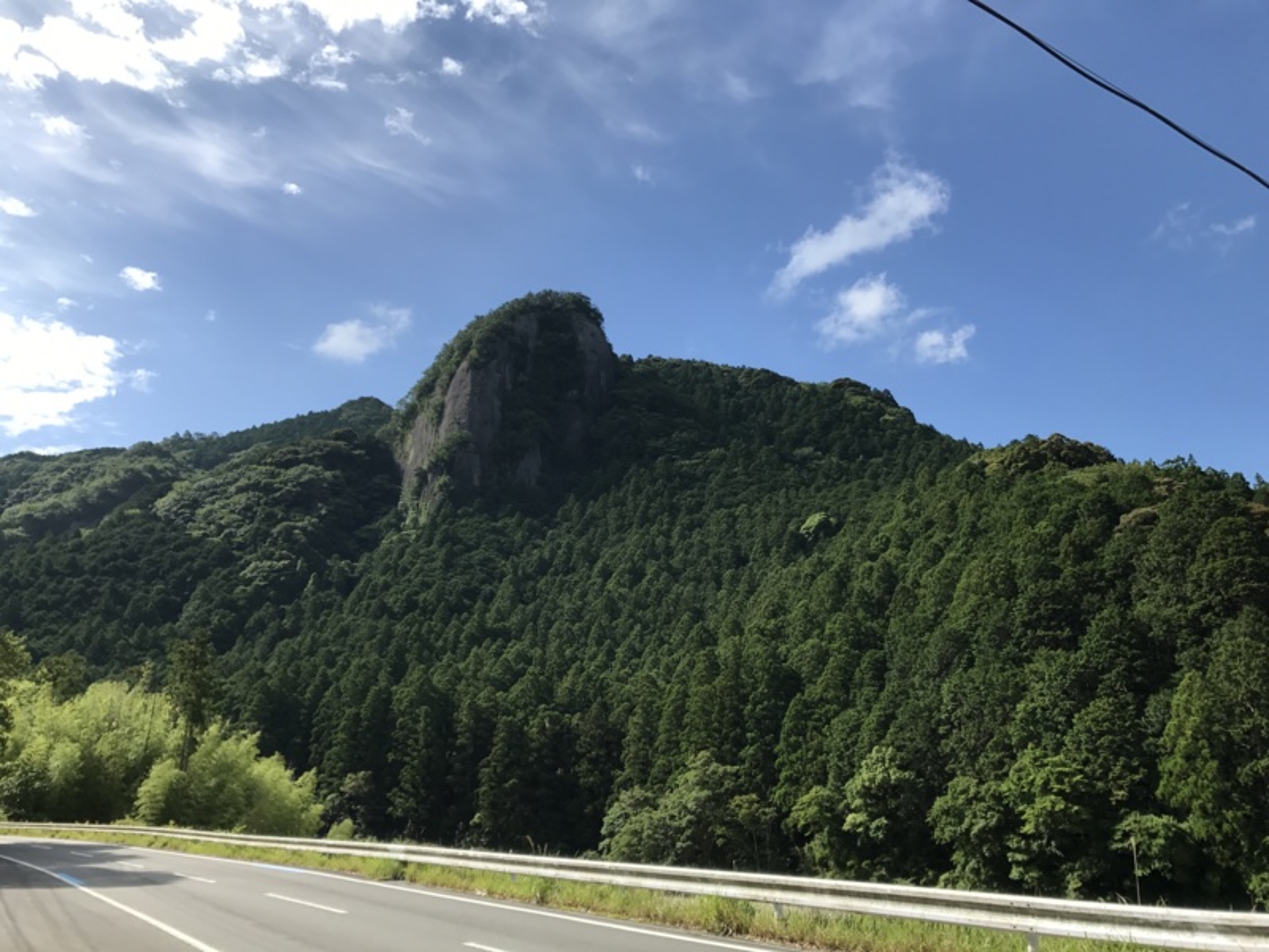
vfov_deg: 49.7
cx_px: 634
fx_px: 1026
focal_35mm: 28
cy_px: 476
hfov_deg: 63.4
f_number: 1.8
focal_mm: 3.99
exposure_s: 1/1880
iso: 20
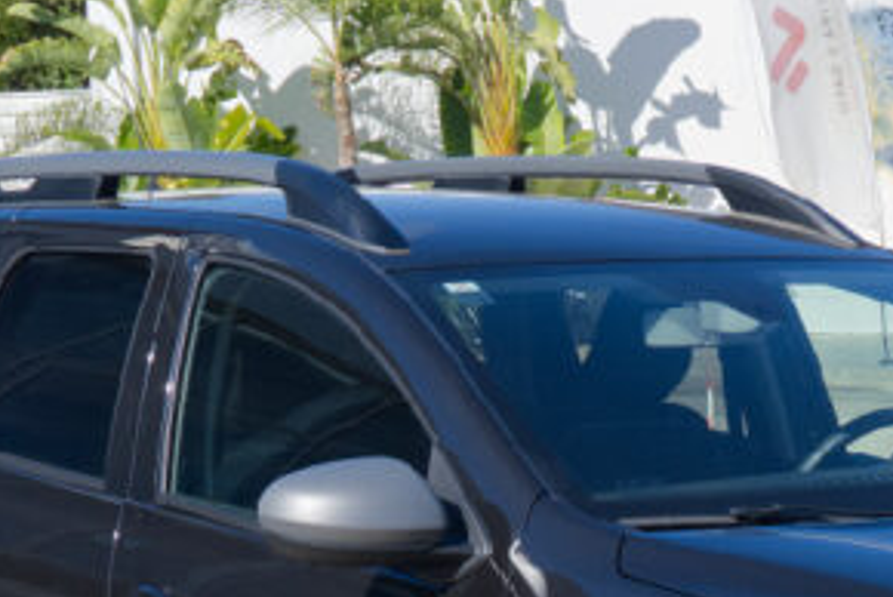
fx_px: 3153
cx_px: 681
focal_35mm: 127
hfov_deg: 16.0
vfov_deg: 10.6
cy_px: 719
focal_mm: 24.2
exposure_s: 1/200
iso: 160
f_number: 9
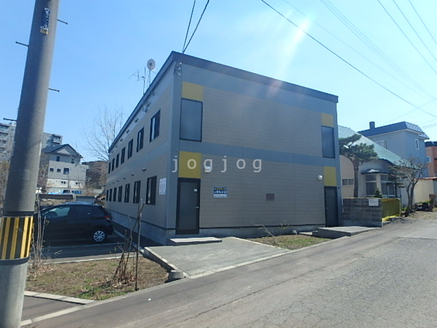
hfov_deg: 79.0
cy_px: 164
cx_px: 218
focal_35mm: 21
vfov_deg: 63.4
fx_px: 265
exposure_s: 1/400
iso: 125
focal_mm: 3.7
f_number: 6
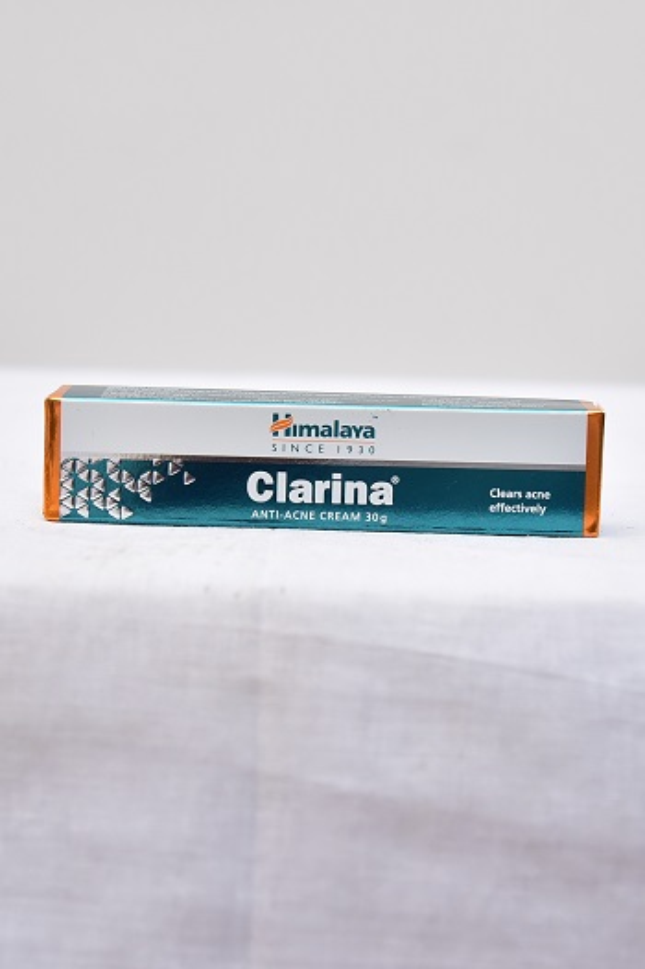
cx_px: 322
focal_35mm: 65
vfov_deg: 31.0
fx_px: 1749
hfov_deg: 20.9
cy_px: 484
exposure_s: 1/125
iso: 1600
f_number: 4.5
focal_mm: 65
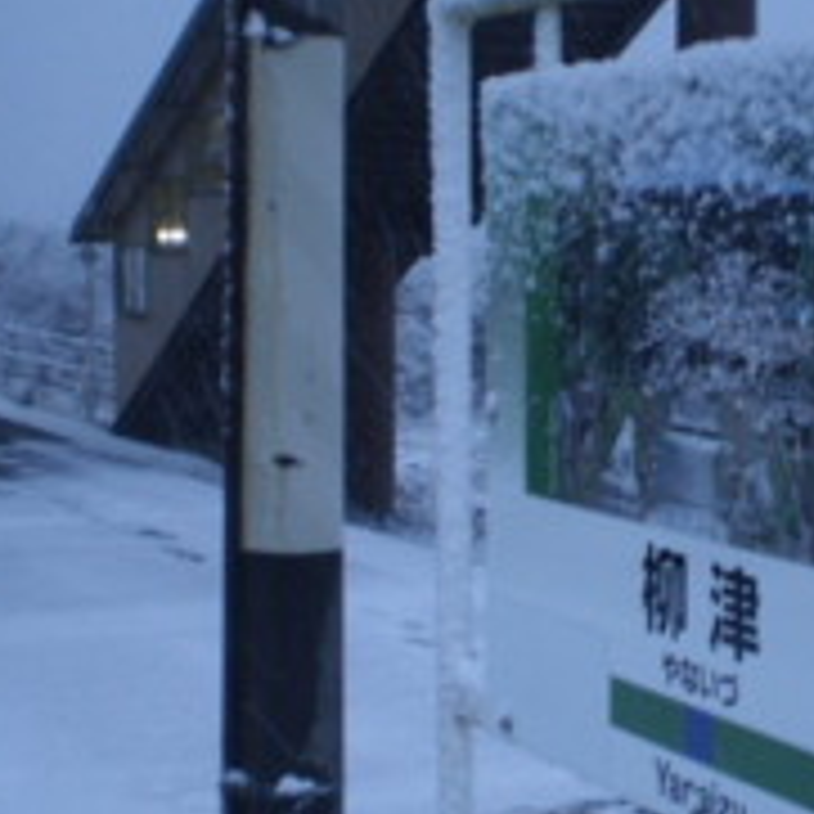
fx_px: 2102
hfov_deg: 21.4
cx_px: 733
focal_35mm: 79
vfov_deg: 21.9
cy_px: 396
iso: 125
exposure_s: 1/25
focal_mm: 6.3
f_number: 3.1
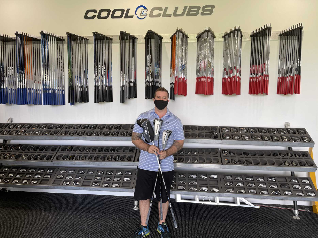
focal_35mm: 26
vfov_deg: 53.1
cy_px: 119
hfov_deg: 67.3
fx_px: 239
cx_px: 159
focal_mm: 5.1
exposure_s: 1/100
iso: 80
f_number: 1.6
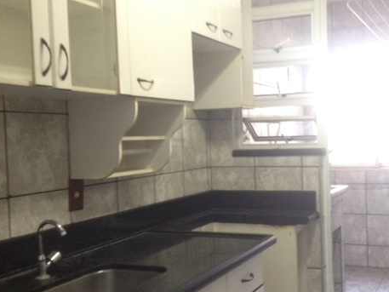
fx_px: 551
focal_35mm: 49
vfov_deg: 29.7
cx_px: 266
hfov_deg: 38.4
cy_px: 163
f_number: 2.4
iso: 200
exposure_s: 1/20
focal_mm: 4.28
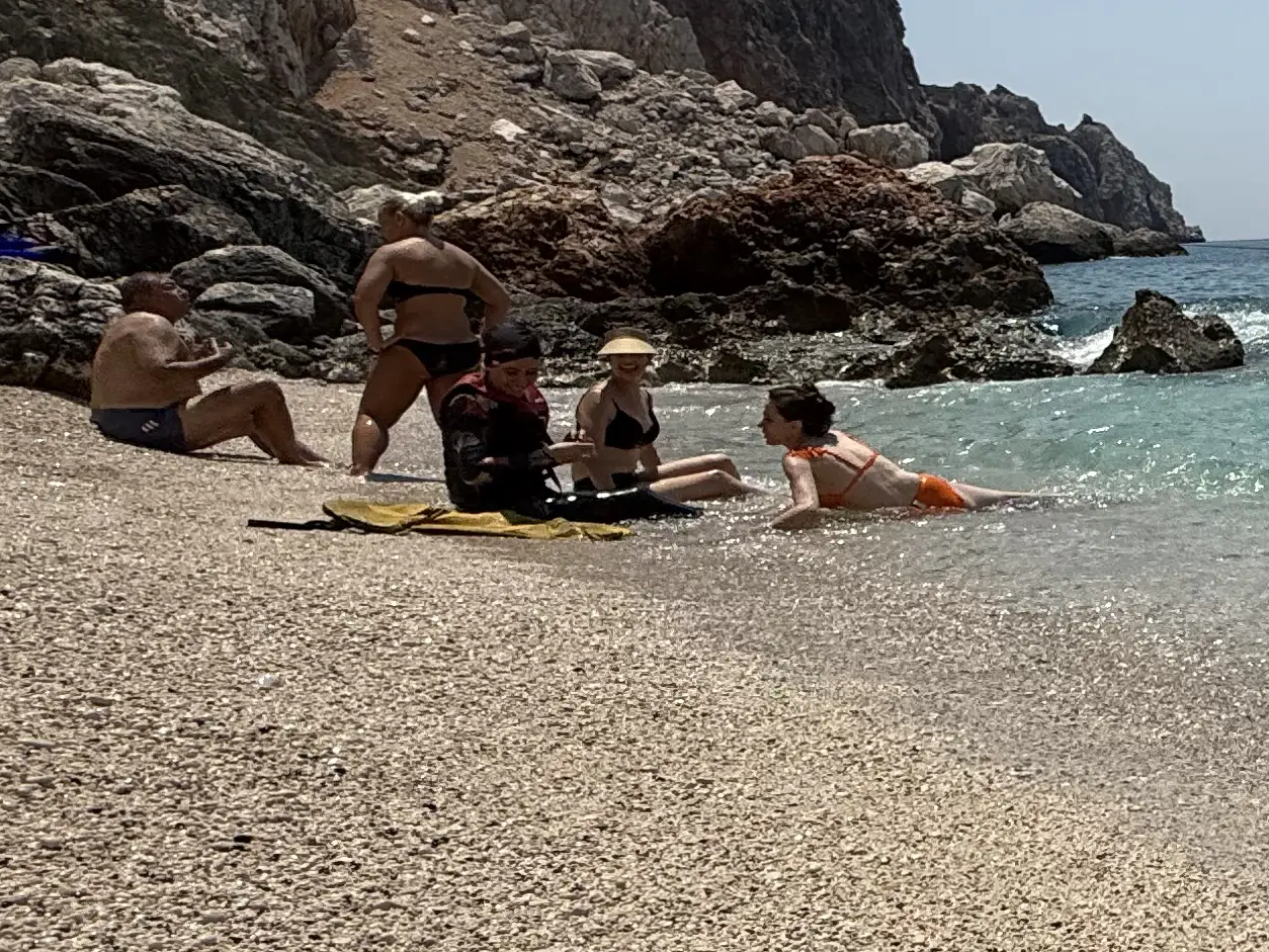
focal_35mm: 45
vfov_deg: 32.2
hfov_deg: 30.2
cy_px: 445
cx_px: 1768
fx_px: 1650
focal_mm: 2.22
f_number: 2.2
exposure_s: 1/5155
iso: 50
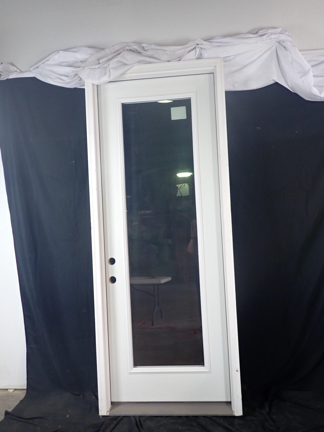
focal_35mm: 25
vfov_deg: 69.4
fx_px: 312
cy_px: 216
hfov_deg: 54.9
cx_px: 162
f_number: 2
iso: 250
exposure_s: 1/30
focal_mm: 4.5
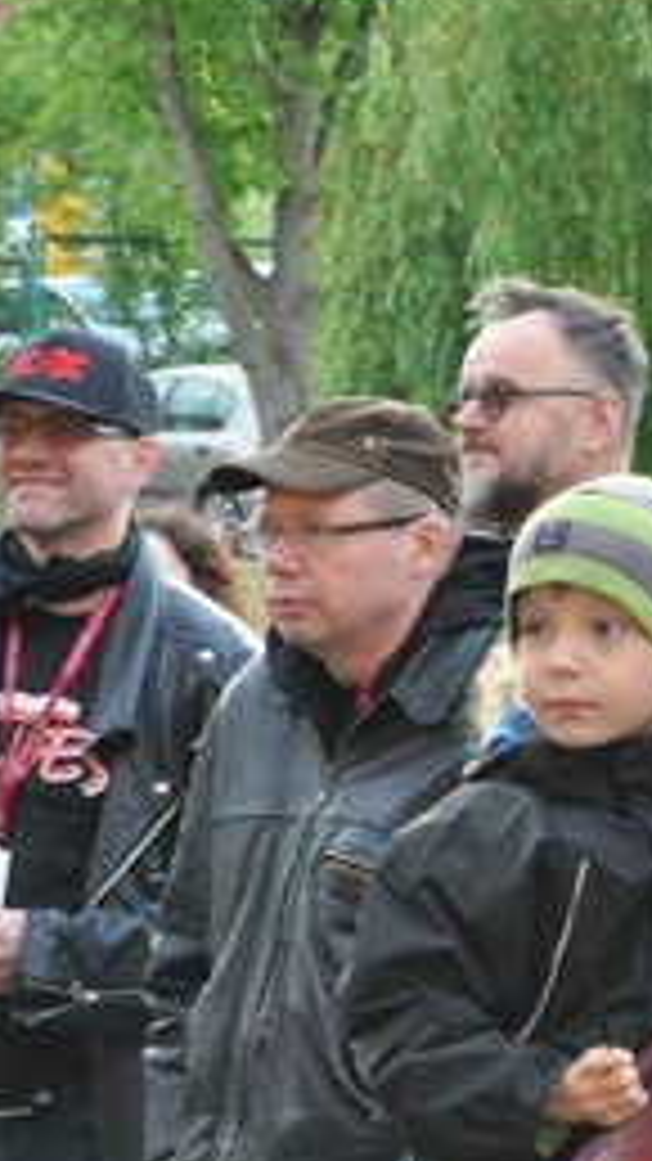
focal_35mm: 257
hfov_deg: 4.7
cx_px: 917
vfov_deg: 8.4
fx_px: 7914
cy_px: 688
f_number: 14
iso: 1250
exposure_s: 1/60
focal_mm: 65
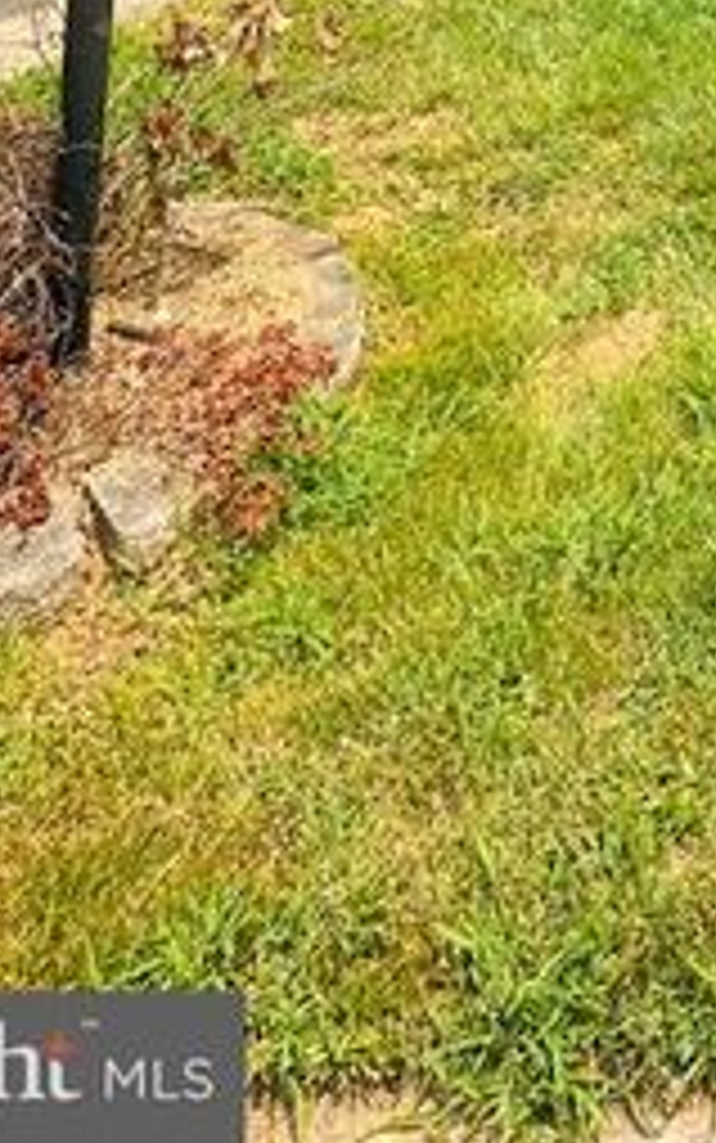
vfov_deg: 34.8
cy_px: -349
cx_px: 883
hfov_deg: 28.2
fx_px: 1216
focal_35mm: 39
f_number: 2.2
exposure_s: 1/1949
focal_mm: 2.22
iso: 50
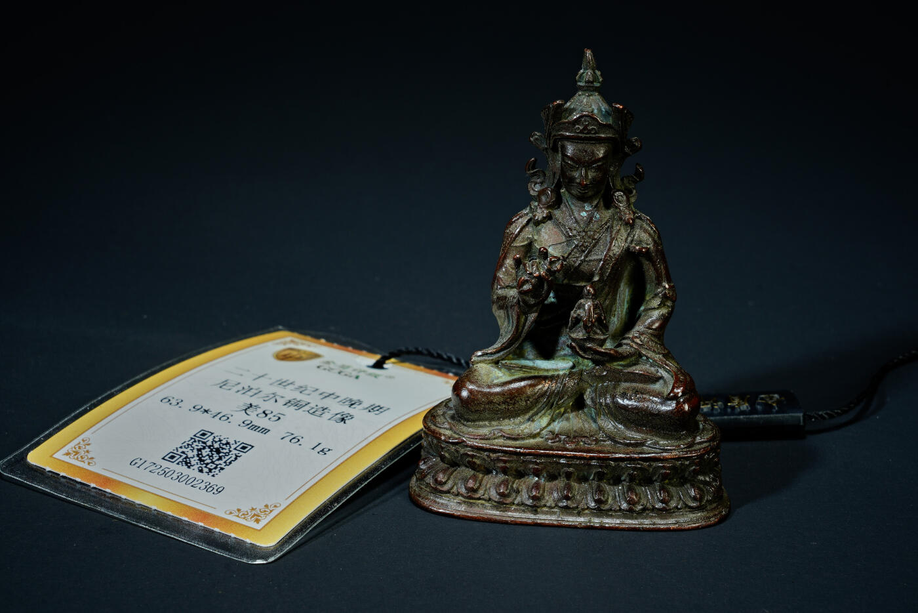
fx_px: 2601
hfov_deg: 20.0
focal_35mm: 102
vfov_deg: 13.4
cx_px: 459
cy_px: 306
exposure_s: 1/160
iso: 100
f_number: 18
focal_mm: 68
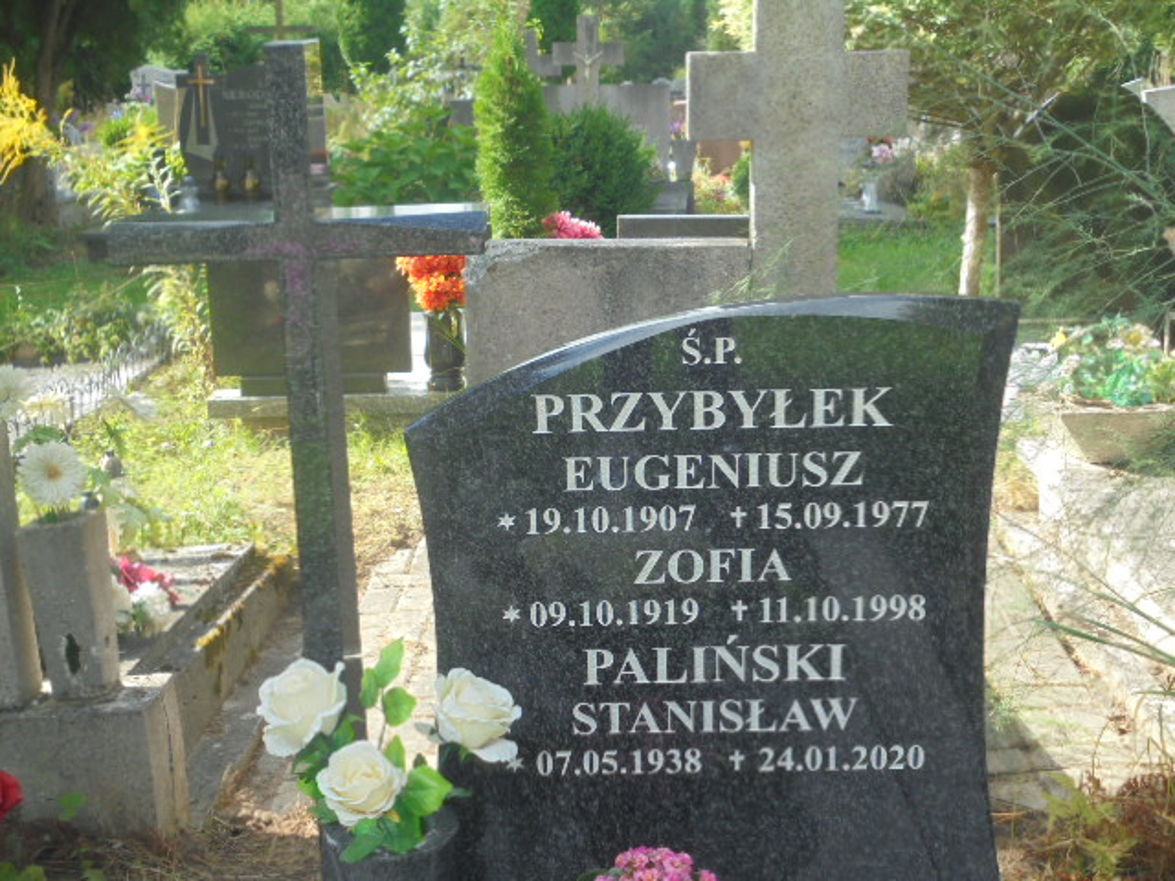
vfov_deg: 29.7
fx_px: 1663
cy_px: 440
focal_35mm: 49
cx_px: 588
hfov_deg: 38.9
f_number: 4.8
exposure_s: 1/100
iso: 100
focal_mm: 8.9
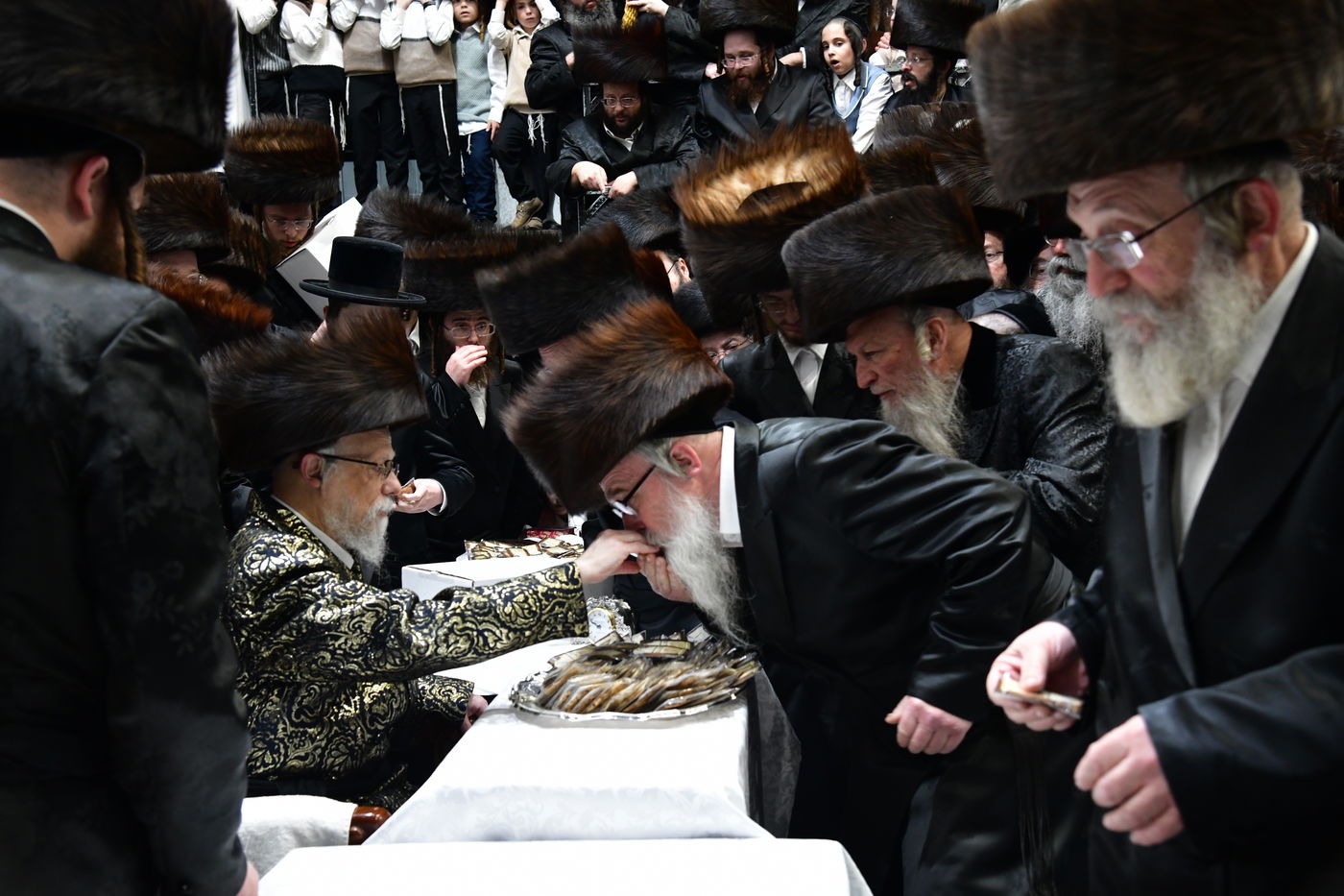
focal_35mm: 44
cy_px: 448
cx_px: 672
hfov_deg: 44.5
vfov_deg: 30.5
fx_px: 1642
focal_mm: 44
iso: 2500
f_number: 5.6
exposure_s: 1/100
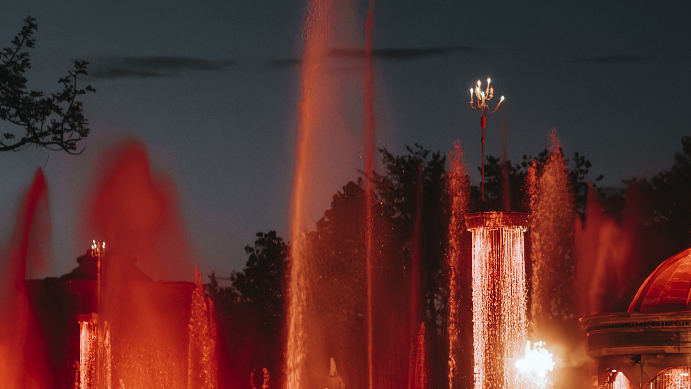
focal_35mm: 124
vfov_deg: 9.7
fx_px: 2272
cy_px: 336
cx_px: 747
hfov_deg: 16.8
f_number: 2.5
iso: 6400
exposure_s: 1/250
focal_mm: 35
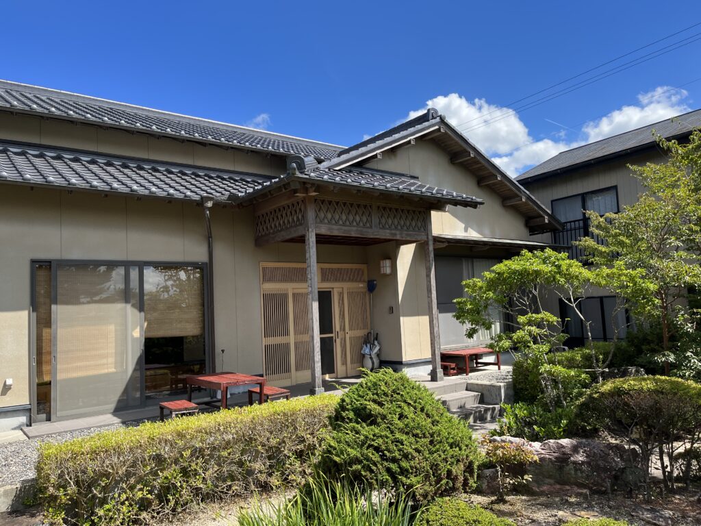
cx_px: 350
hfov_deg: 67.3
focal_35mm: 26
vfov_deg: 53.1
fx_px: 527
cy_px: 263
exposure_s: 1/1672
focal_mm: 5.1
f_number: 1.6
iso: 50
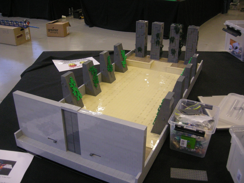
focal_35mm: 36
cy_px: 92
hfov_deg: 51.4
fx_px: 254
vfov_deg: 39.7
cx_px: 122
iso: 400
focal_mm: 7.5
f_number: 2.7
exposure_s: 1/30.1
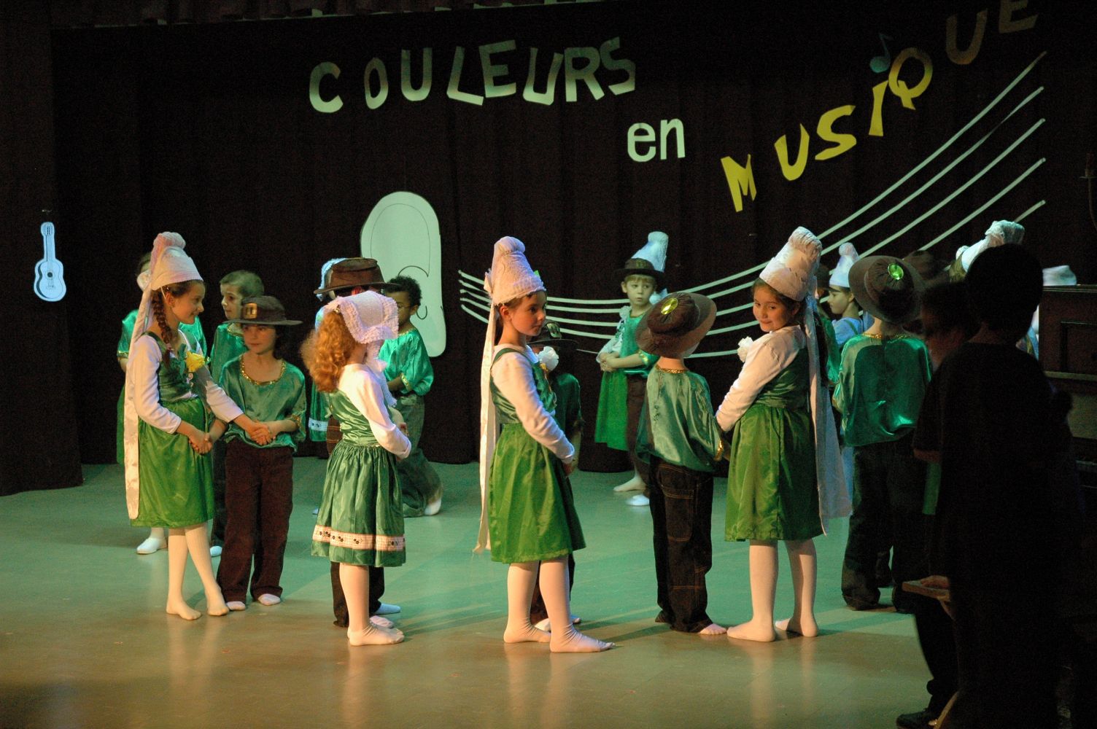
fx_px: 2101
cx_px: 548
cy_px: 364
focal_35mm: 69
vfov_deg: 19.7
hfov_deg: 29.3
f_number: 4.5
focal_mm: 46
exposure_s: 1/13
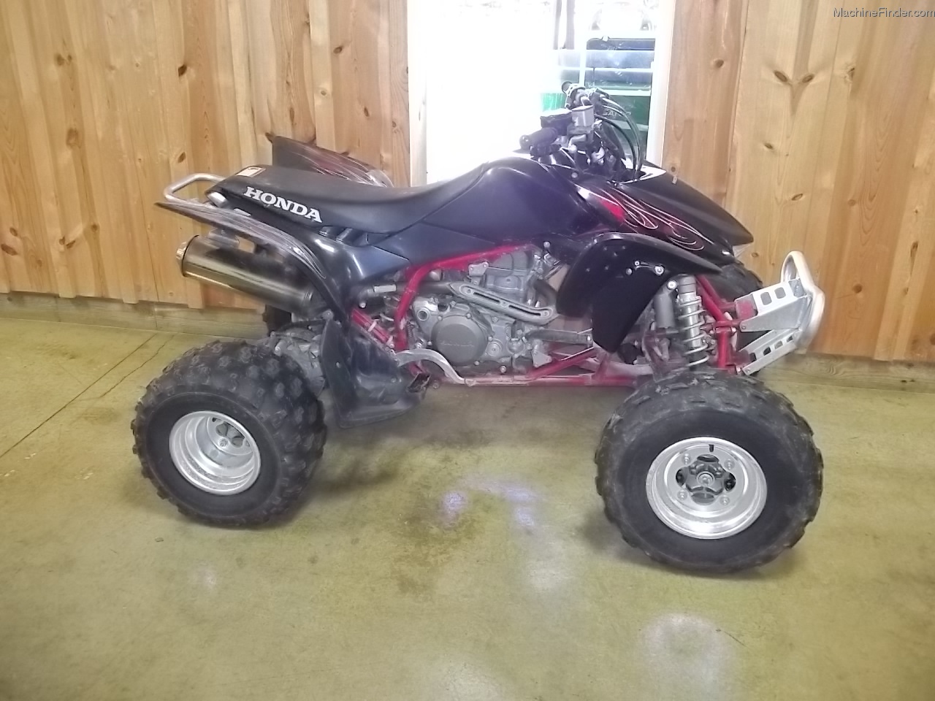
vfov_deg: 44.2
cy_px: 350
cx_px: 468
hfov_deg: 56.8
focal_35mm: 32
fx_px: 864
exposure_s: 1/30
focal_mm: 5.7
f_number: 2.9
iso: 250
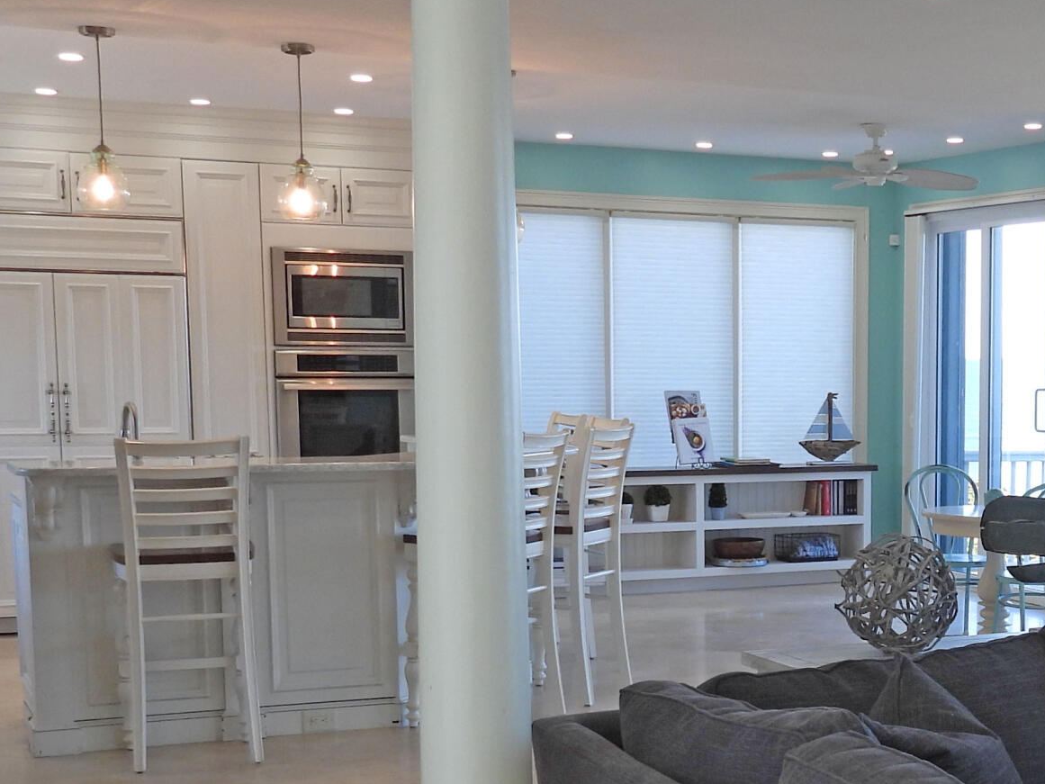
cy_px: 632
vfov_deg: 23.3
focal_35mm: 62
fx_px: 1872
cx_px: 947
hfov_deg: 29.8
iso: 100
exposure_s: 1/60
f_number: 2.8
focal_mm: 4.3
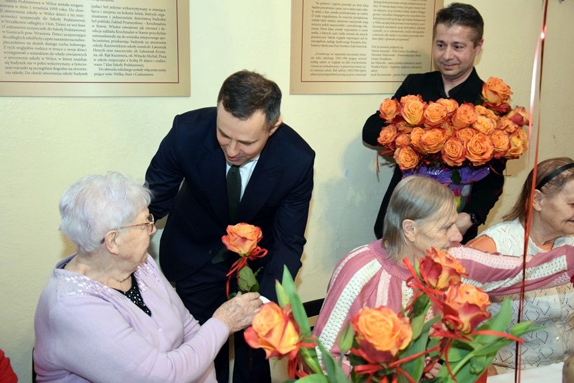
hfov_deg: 38.9
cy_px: 192
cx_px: 287
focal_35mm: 51
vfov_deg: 26.5
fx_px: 813
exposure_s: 1/60
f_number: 4.2
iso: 3200
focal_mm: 34
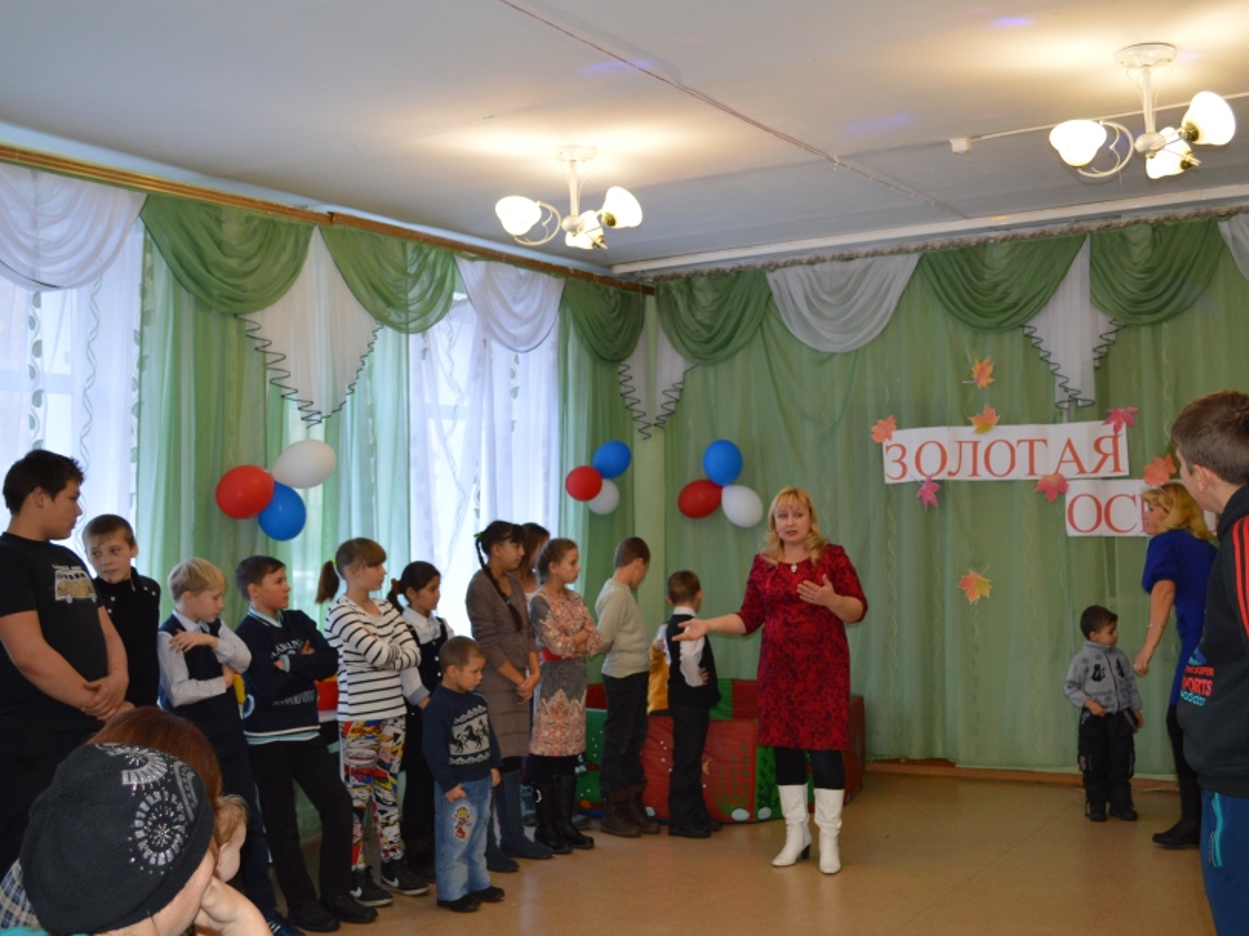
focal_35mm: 40
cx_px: 657
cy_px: 473
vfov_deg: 36.0
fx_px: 1443
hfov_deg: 46.8
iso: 450
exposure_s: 1/60
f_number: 3.8
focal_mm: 22
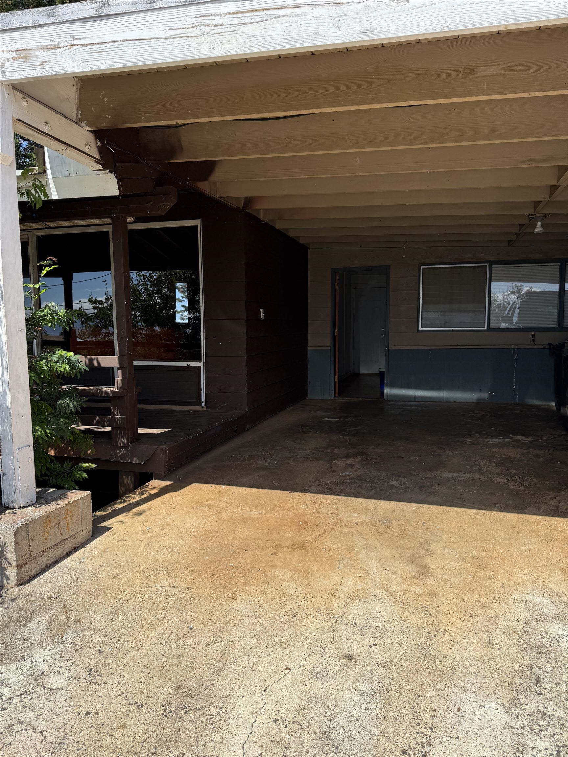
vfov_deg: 71.6
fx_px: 525
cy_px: 378
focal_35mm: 24
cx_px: 284
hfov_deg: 56.8
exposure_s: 1/3953
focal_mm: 6.76
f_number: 1.78
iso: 80
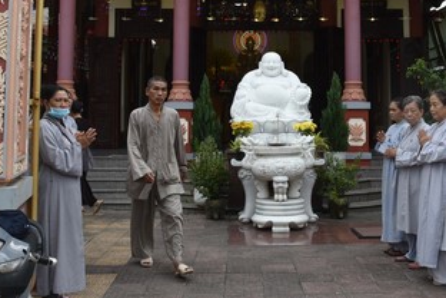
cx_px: 249
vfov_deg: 26.2
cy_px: 34
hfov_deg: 39.5
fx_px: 619
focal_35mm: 50
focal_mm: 24
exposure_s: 1/200
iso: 400
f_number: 7.1
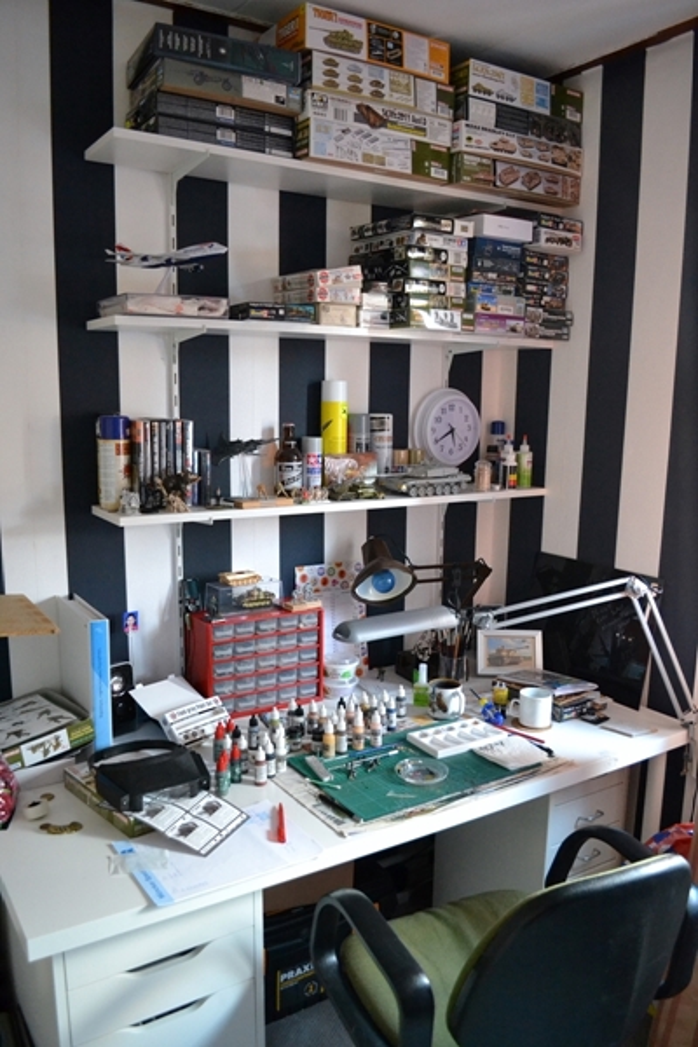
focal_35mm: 27
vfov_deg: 67.4
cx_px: 349
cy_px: 524
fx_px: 785
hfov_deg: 47.9
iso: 3200
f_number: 3.5
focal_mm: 18
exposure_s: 1/30
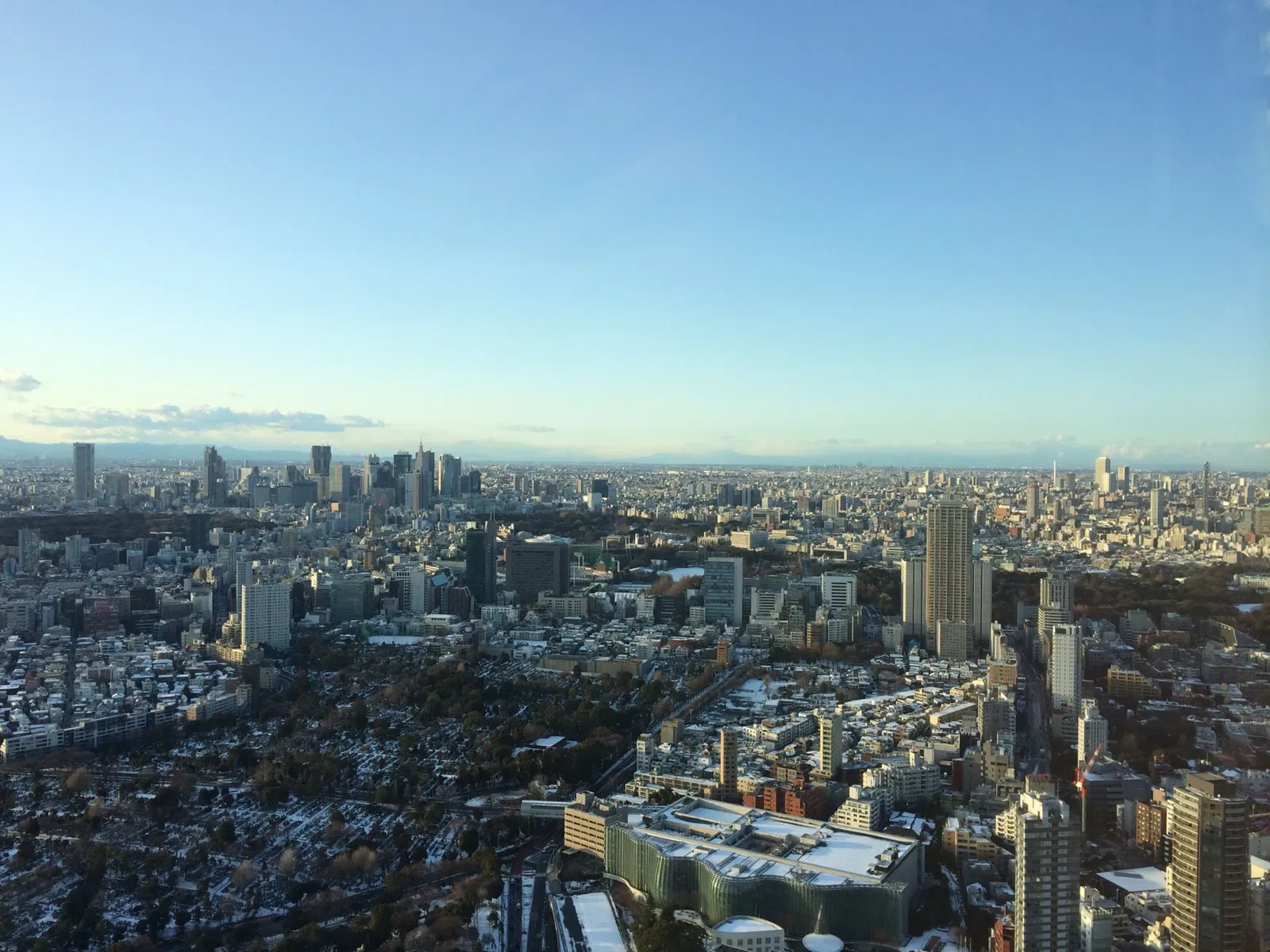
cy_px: 476
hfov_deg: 60.0
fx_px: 1101
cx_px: 635
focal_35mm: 30
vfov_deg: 46.8
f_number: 2.2
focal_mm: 4.12
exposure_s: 1/733
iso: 32
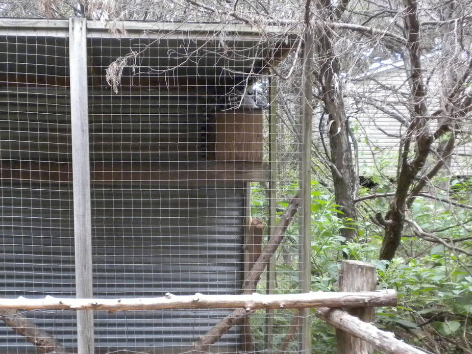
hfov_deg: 30.2
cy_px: 248
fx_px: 873
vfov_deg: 22.8
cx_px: 197
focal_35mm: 64
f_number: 3.5
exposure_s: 1/223
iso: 400
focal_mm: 6.6
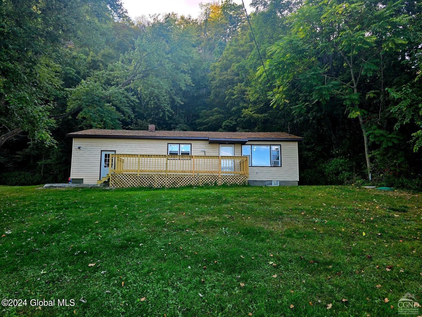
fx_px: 280
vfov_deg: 58.9
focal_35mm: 23
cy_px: 158
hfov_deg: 73.9
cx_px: 211
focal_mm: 6.3
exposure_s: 1/182
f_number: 1.7
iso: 16
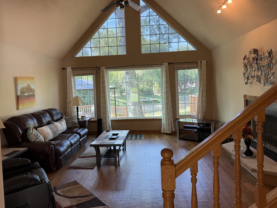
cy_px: 95
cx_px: 126
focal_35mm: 27
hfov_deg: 65.2
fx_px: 216
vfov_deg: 51.3
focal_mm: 6.76
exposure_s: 1/120
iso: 160
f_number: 1.78
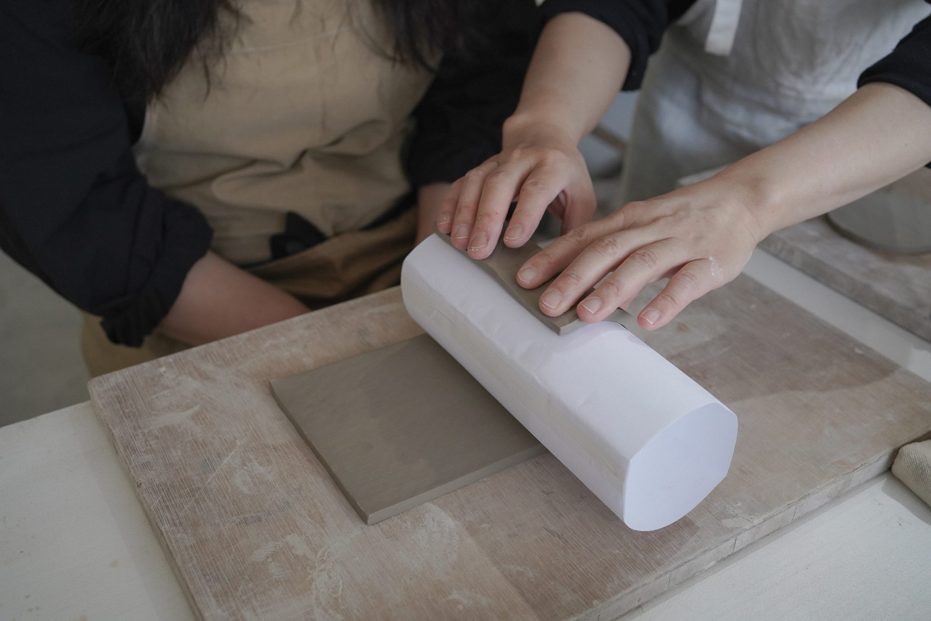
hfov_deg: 54.4
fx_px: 905
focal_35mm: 35
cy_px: 310
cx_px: 466
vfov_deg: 37.9
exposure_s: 1/800
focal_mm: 35
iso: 1250
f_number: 5
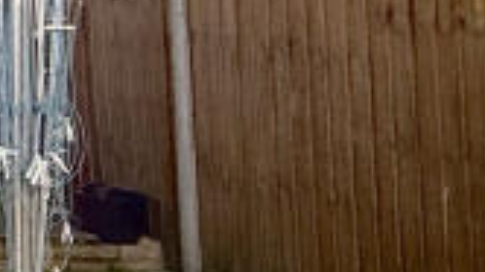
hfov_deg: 14.8
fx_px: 1208
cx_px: -657
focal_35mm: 94
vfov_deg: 12.6
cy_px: -23
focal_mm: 2.22
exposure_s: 1/1745
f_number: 2.2
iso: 64
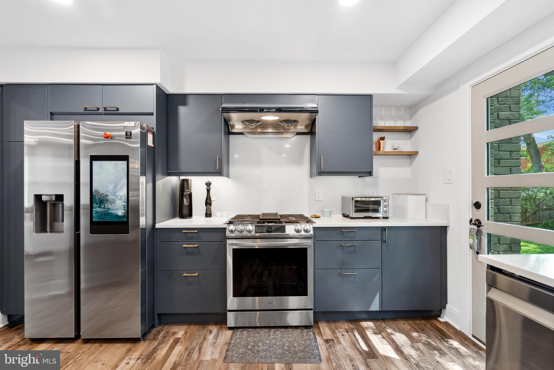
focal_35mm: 16
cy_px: 185
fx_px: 246
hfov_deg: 96.7
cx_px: 277
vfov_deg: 73.8
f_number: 8
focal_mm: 16
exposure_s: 1/4
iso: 320
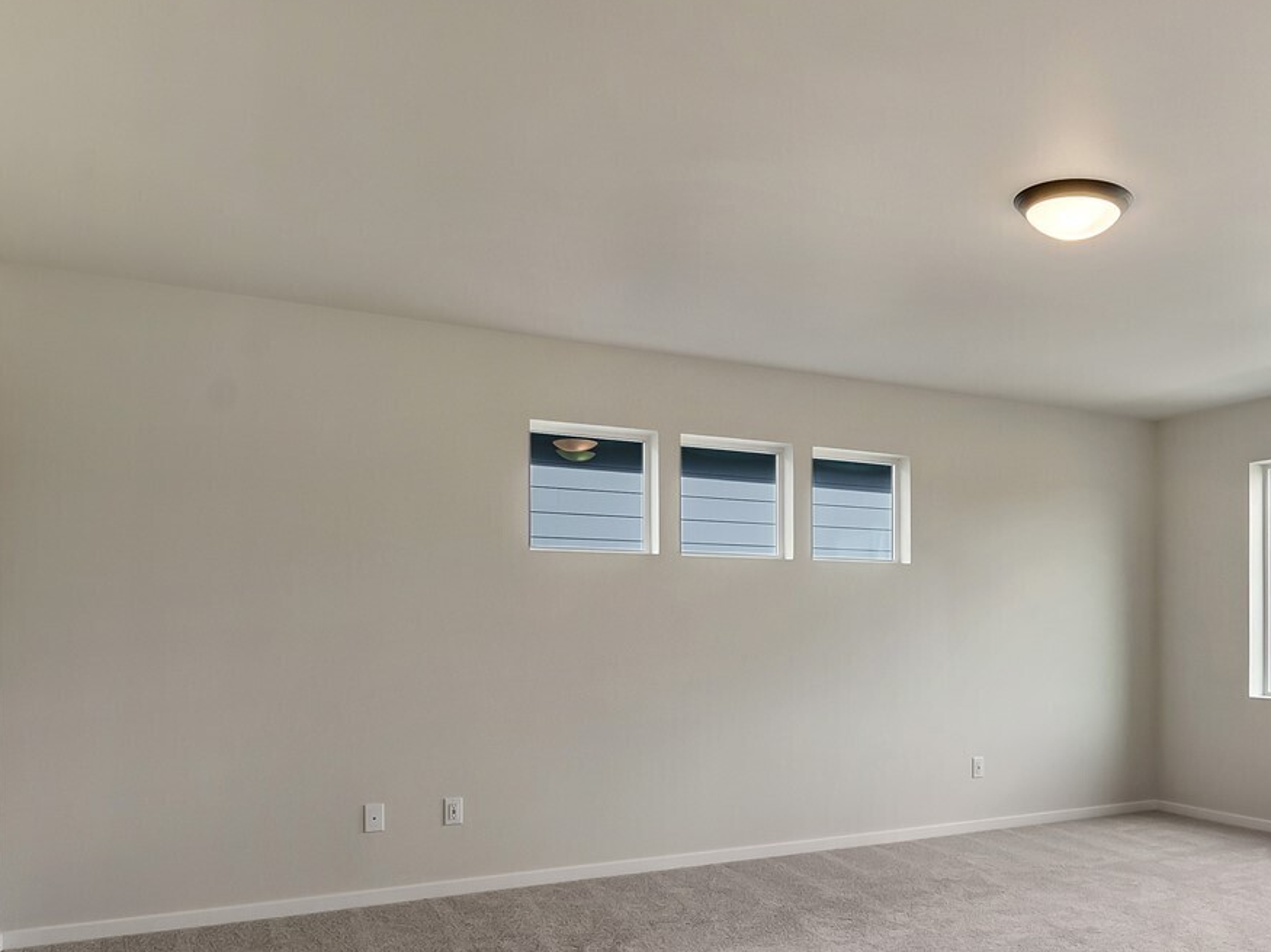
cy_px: 752
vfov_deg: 47.2
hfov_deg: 59.5
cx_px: 978
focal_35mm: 28
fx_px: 1028
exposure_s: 1/20
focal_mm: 10
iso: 125
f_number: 8
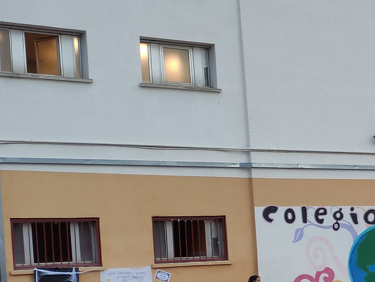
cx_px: 586
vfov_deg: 16.6
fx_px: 943
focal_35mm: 87
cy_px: 282
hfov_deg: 19.2
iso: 168
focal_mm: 5.43
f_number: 1.89
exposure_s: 1/50
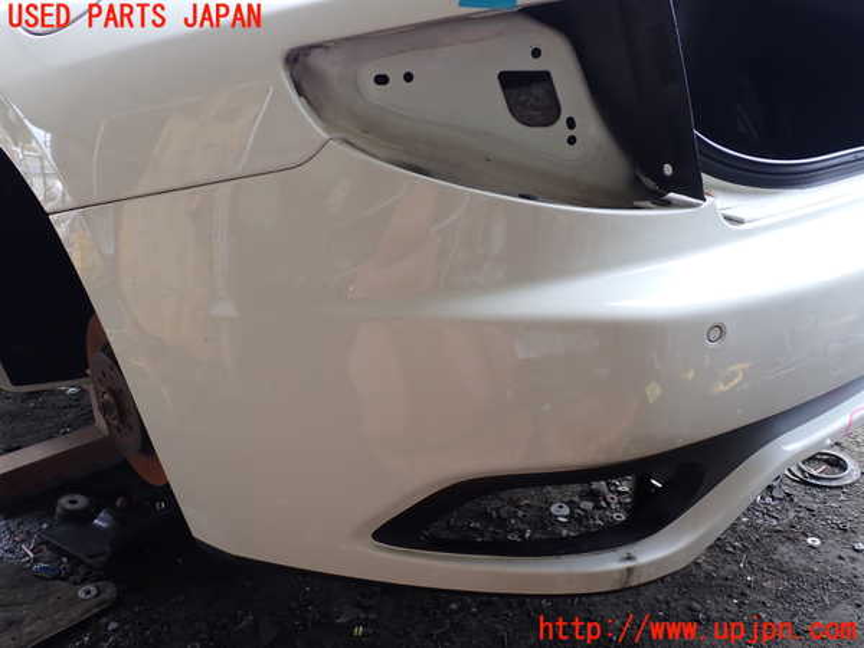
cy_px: 324
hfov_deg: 60.0
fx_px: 749
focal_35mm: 30
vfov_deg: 46.8
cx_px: 432
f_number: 3.2
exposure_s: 1/60
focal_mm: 5.4
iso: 100
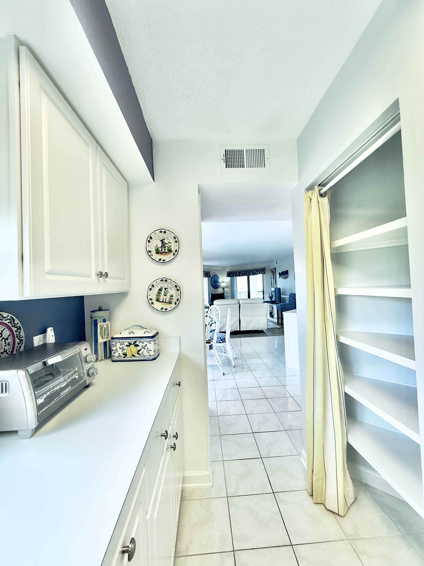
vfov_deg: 102.1
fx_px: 229
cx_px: 212
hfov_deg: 85.7
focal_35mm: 14
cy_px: 283
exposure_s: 1/120
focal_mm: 2.22
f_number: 2.2
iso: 125
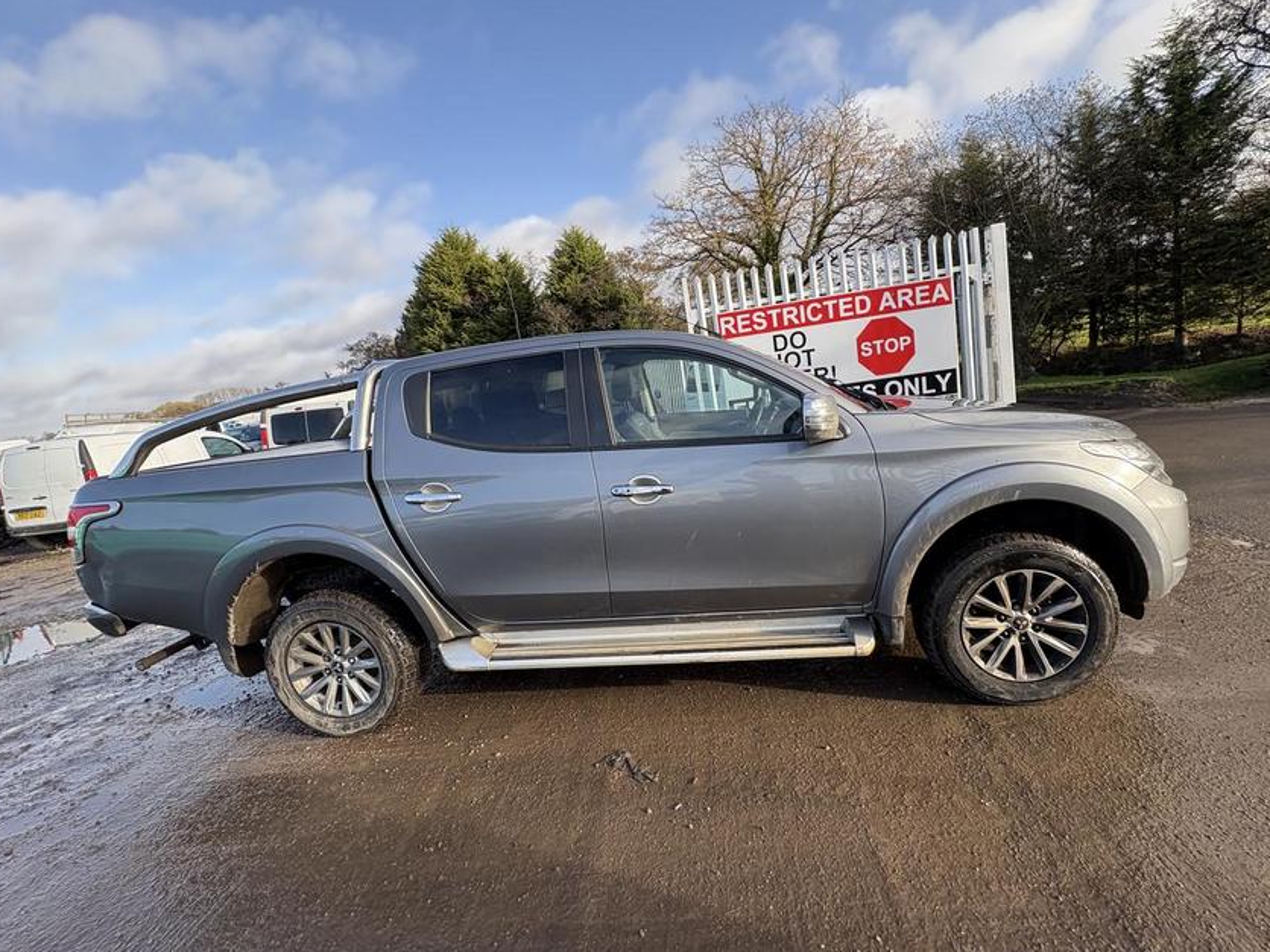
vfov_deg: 81.7
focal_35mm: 15
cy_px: 456
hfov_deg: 98.1
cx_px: 664
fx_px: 550
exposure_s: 1/407
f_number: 2.2
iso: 40
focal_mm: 2.22
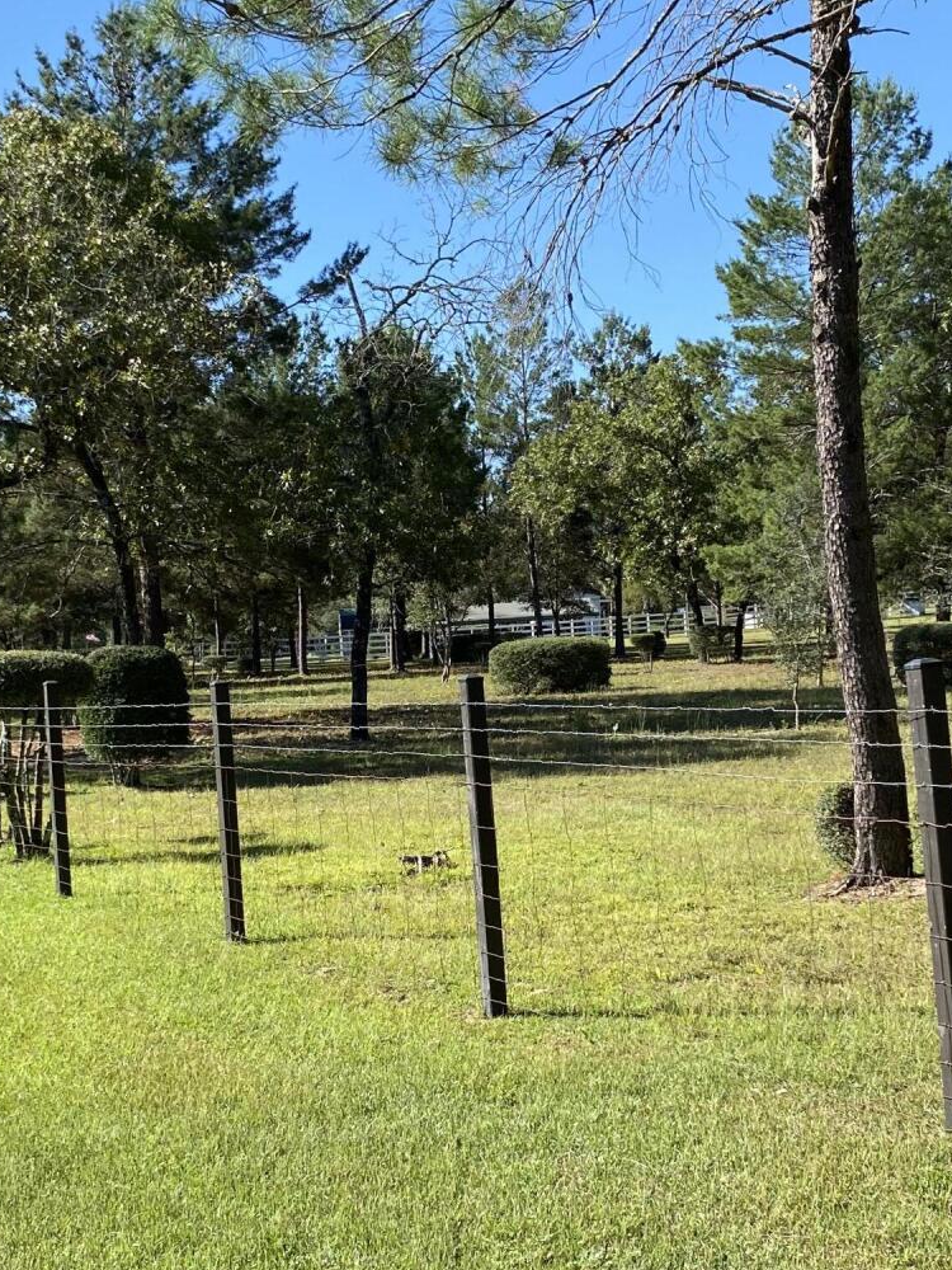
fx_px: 1907
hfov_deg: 28.0
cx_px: 529
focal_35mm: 52
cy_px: 700
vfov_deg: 36.8
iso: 32
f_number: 1.8
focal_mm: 4.25
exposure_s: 1/1377
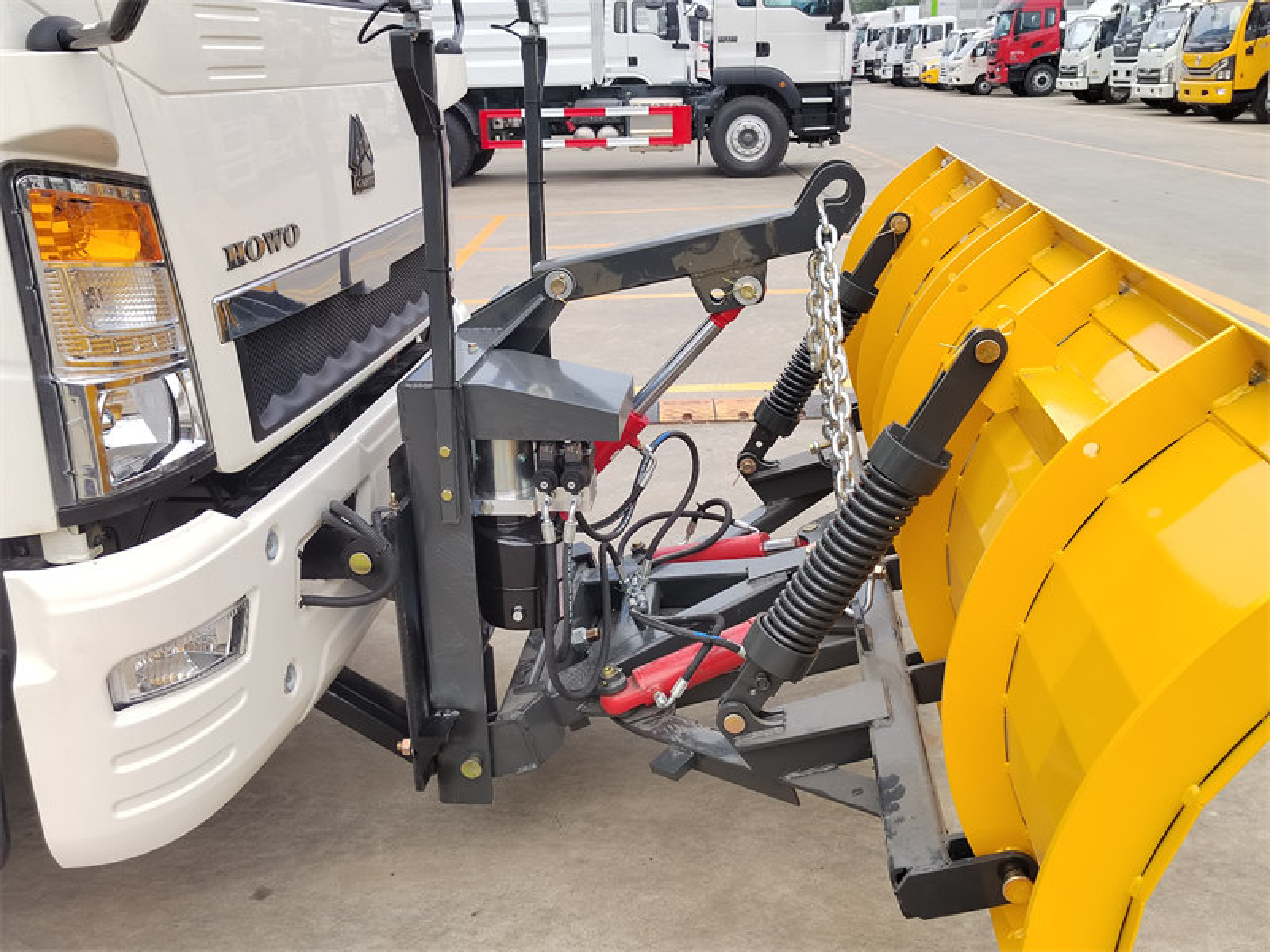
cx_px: 635
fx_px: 1174
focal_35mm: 32
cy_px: 476
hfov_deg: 56.8
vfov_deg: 44.2
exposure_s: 1/120
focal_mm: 5.52
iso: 160
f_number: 1.9
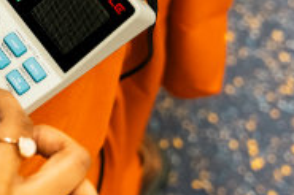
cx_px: -132
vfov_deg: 9.2
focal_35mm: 147
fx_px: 1197
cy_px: -27
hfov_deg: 13.3
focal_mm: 37.7
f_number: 2.8
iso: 2500
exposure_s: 1/160
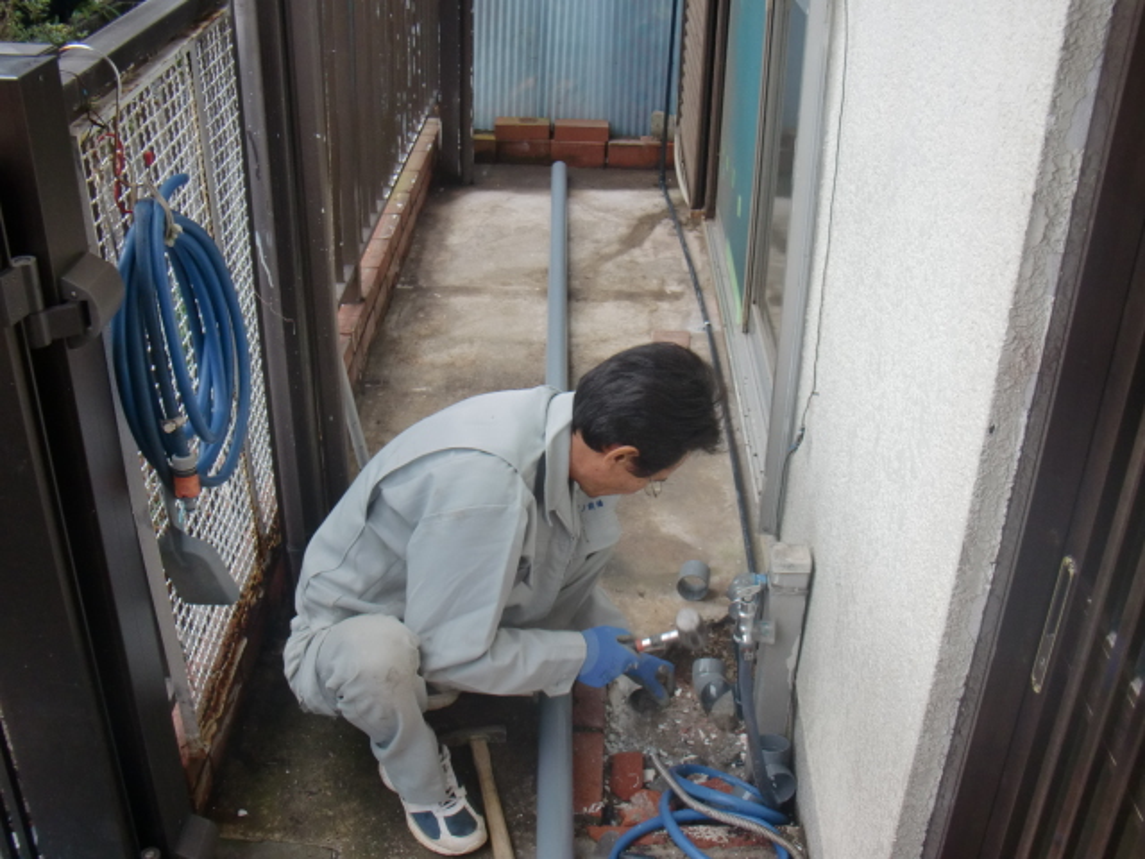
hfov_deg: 49.0
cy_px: 430
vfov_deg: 37.7
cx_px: 572
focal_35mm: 38
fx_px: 1257
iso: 64
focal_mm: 6.66
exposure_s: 1/100
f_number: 3.9
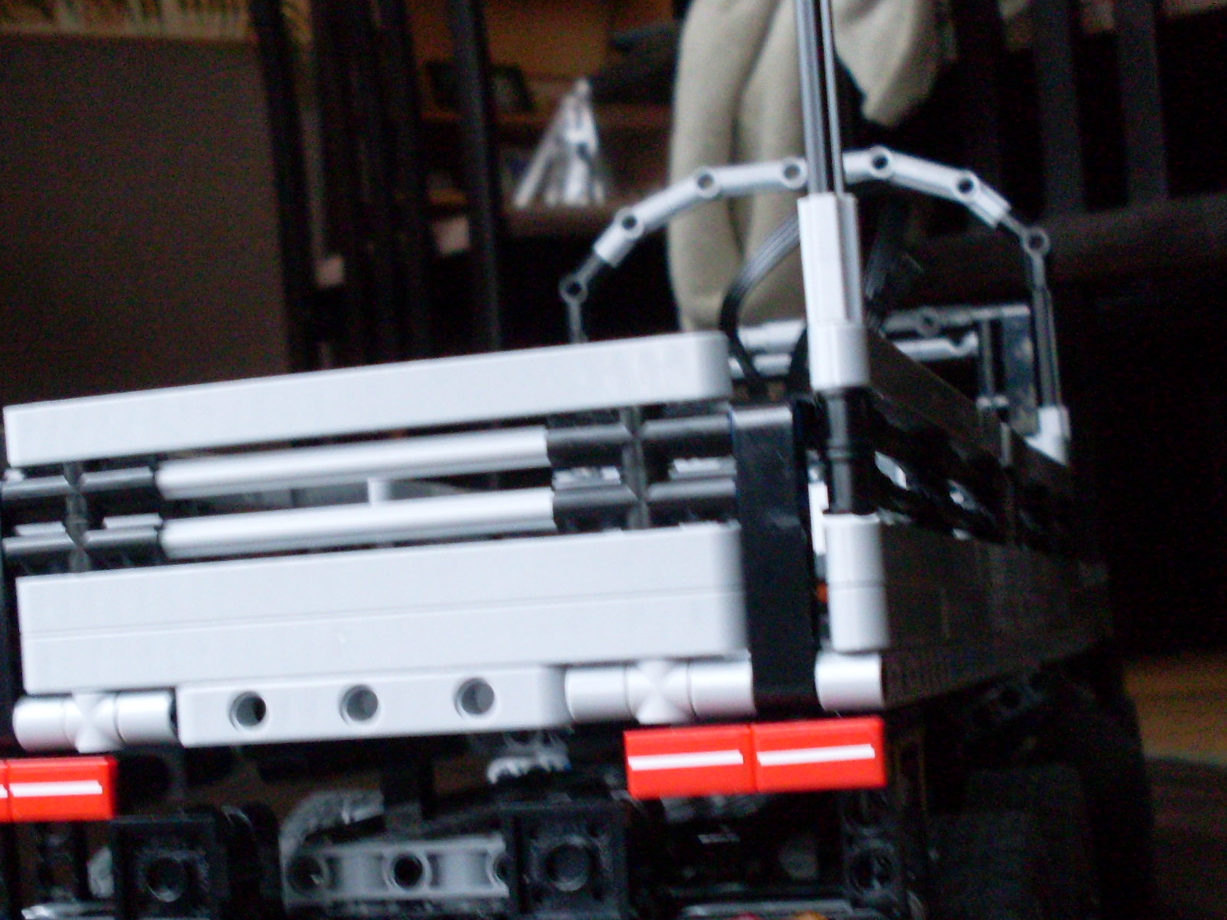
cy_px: 540
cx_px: 549
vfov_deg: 24.0
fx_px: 2162
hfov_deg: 31.7
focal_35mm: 61
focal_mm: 6.3
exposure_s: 1/10
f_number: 2.8
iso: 200
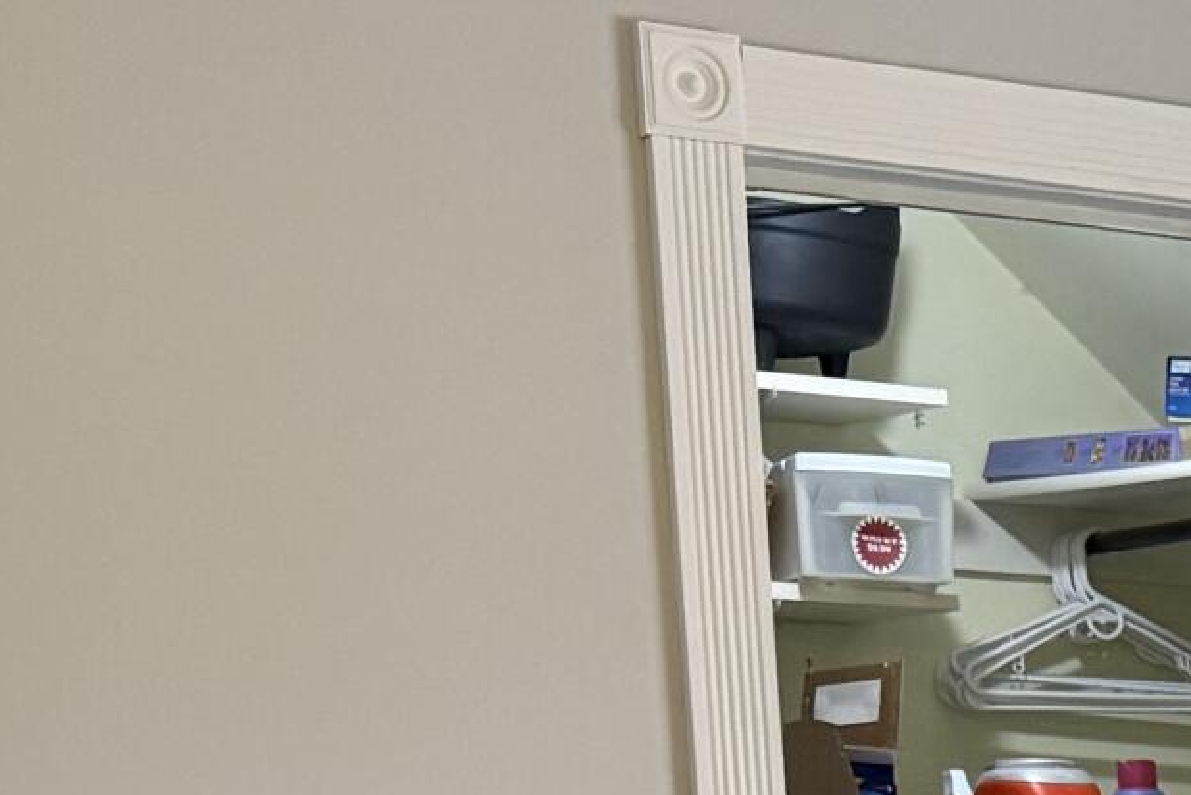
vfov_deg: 10.0
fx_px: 4004
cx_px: 1972
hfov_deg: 15.2
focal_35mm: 121
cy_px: 1888
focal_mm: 6.76
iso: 200
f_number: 1.78
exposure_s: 1/60
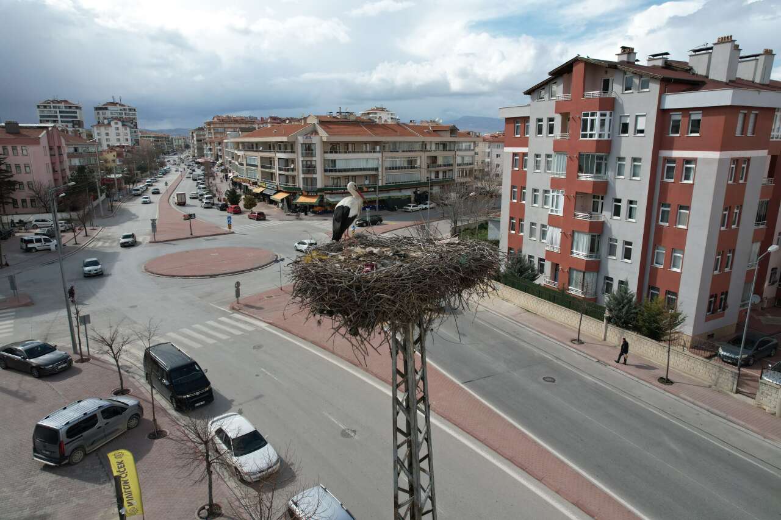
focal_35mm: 22
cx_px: 390
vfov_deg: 57.2
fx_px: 477
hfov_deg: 78.6
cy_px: 260
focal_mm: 8.38
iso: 100
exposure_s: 1/2000
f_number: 2.8
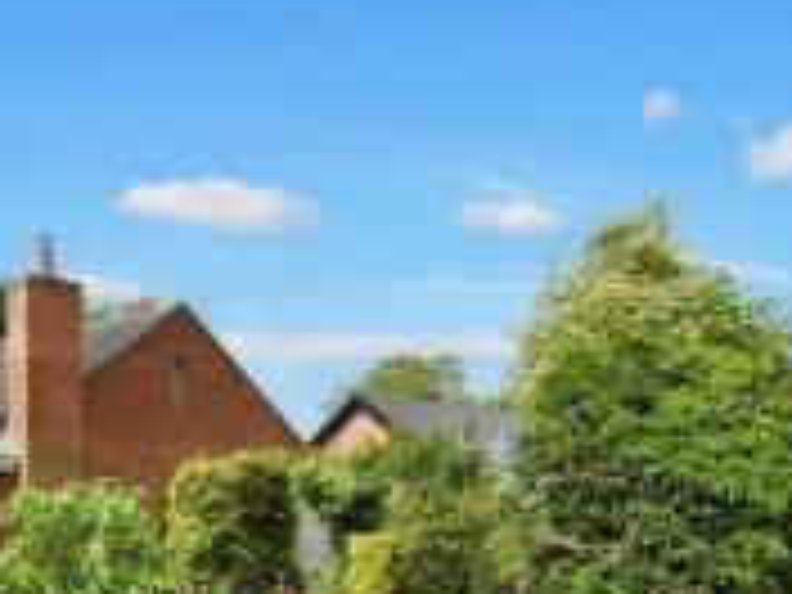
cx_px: -14
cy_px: 506
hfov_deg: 41.2
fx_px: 892
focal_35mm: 39
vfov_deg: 35.2
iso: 100
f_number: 9
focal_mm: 10
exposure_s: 1/320
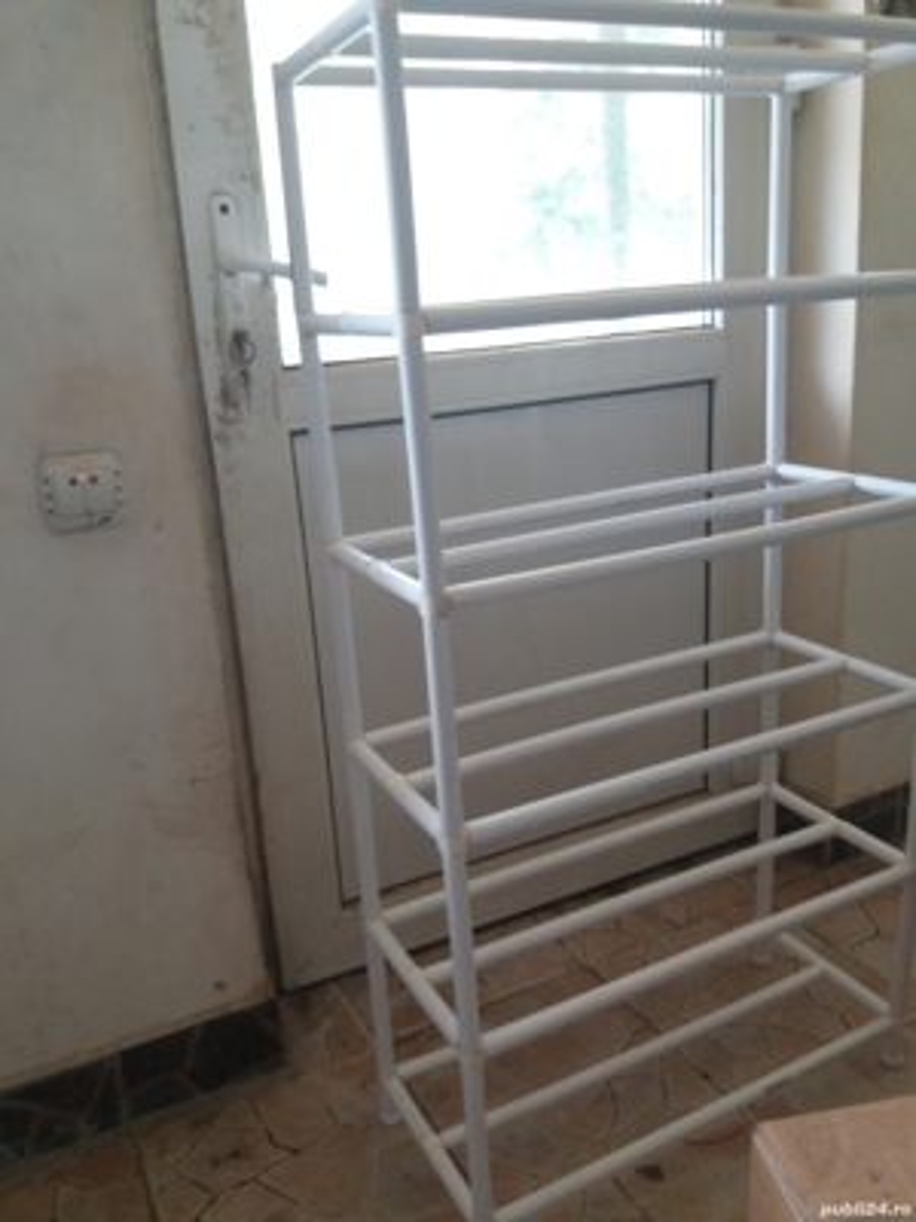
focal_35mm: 28
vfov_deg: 63.4
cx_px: 458
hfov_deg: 49.7
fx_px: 988
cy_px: 611
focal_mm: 3.7
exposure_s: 1/17
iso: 160
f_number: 1.9
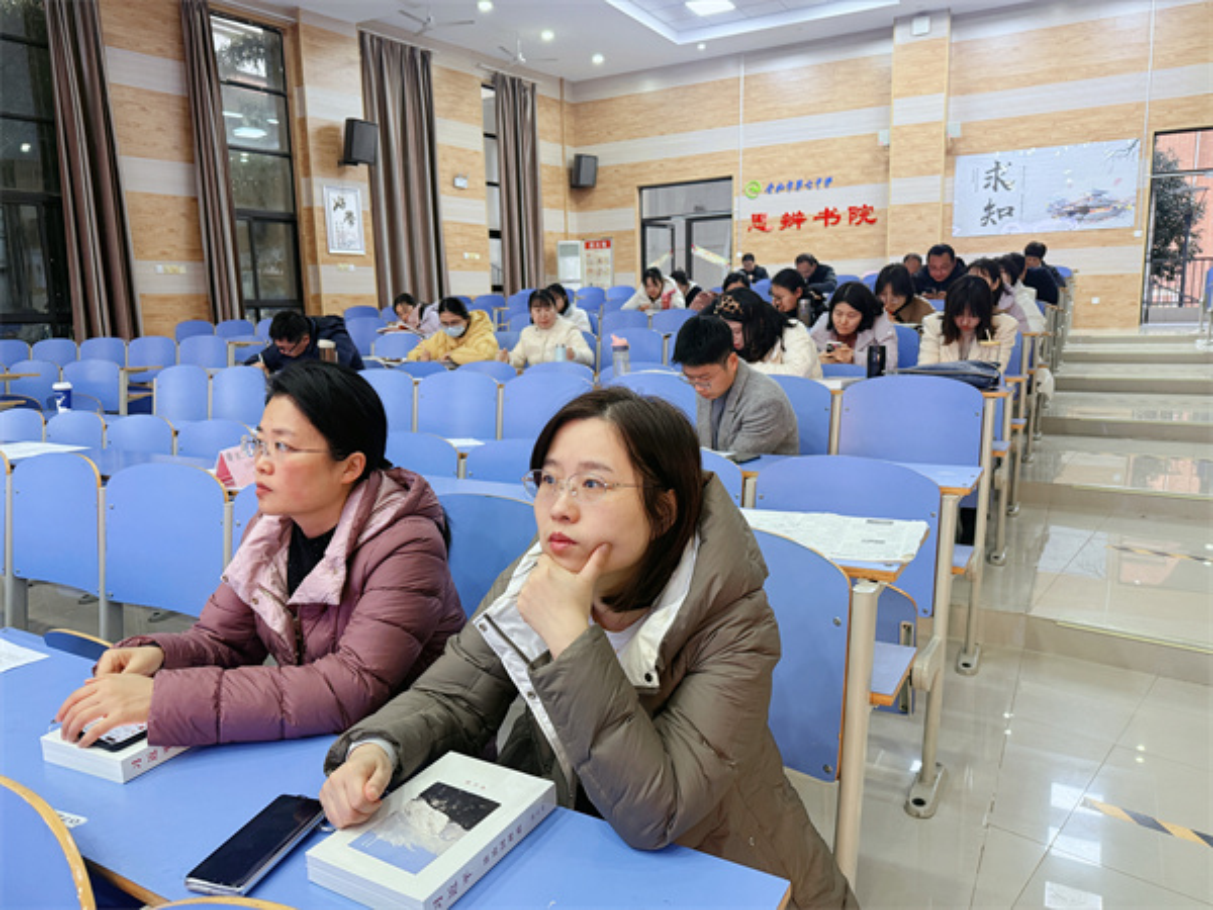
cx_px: 606
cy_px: 455
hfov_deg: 71.6
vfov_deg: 56.8
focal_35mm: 24
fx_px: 841
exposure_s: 1/50
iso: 320
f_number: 1.78
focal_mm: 6.76
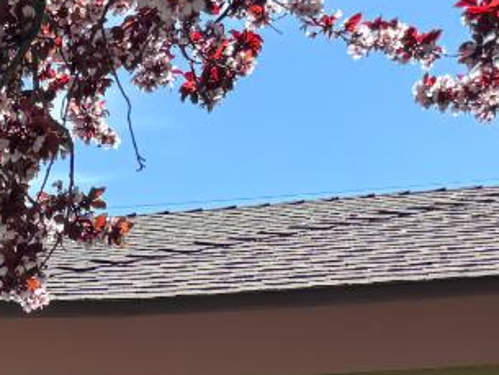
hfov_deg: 14.1
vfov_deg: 11.5
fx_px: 1702
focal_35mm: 118
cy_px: 718
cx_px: -497
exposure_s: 1/1112
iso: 80
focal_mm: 6.76
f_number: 1.78
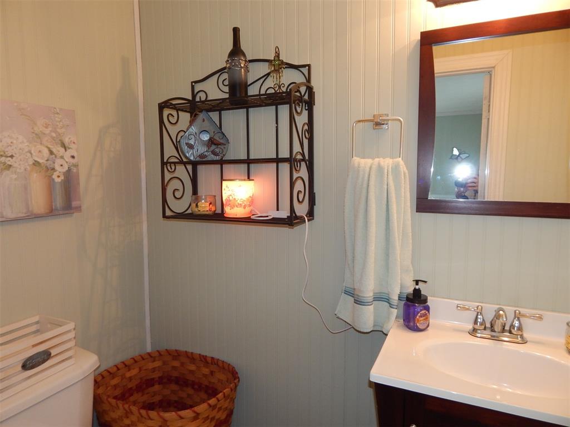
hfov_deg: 76.4
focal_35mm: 22
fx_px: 362
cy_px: 214
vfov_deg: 61.1
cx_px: 285
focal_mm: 4
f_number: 3
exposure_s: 1/30
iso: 200
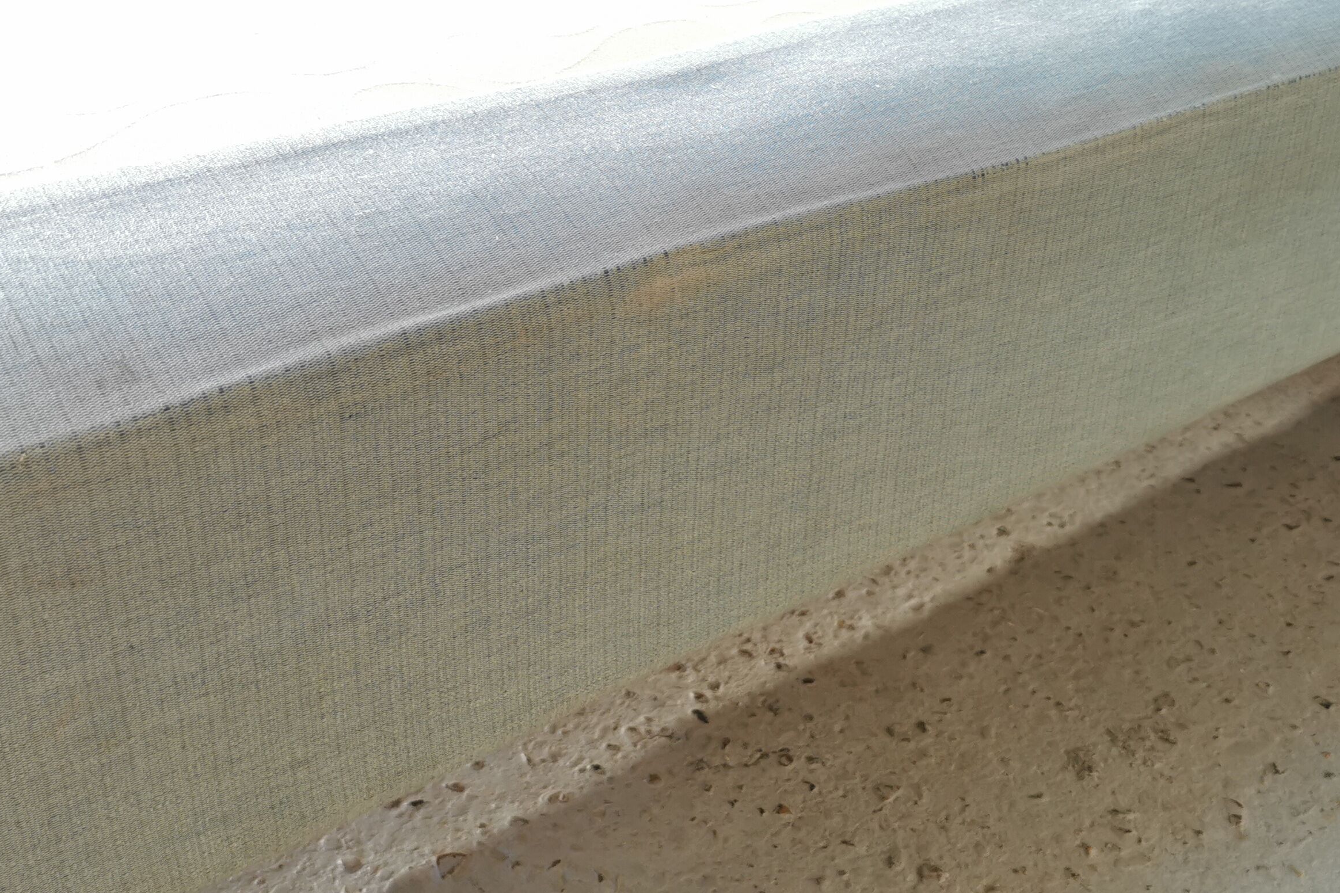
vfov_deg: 30.1
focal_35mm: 44
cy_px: 253
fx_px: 1638
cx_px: 806
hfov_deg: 44.3
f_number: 1.8
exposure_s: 1/100
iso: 80
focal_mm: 5.58
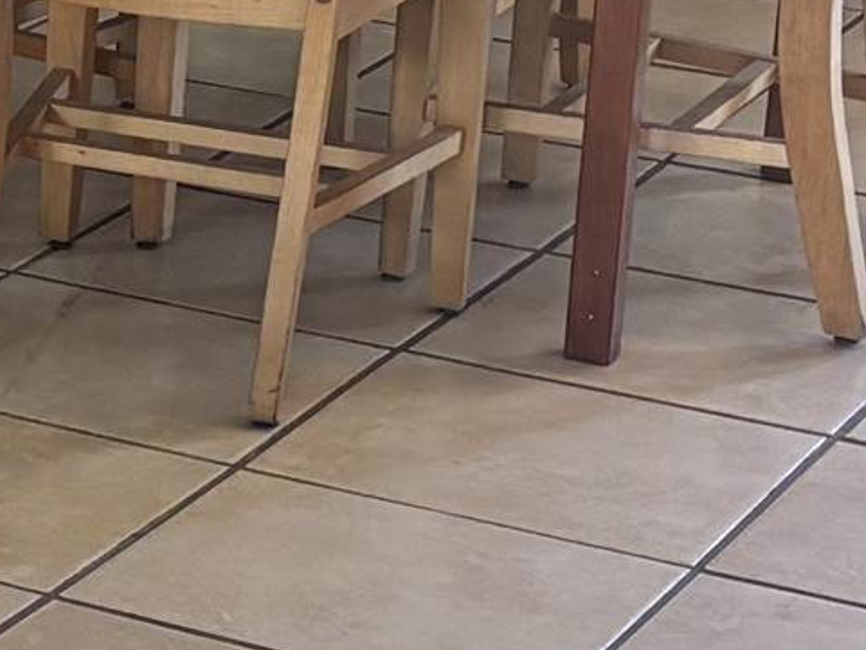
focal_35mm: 166
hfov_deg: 10.5
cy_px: -22
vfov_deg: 8.9
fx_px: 4154
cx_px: -1120
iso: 250
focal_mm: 5.96
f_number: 1.6
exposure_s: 1/60
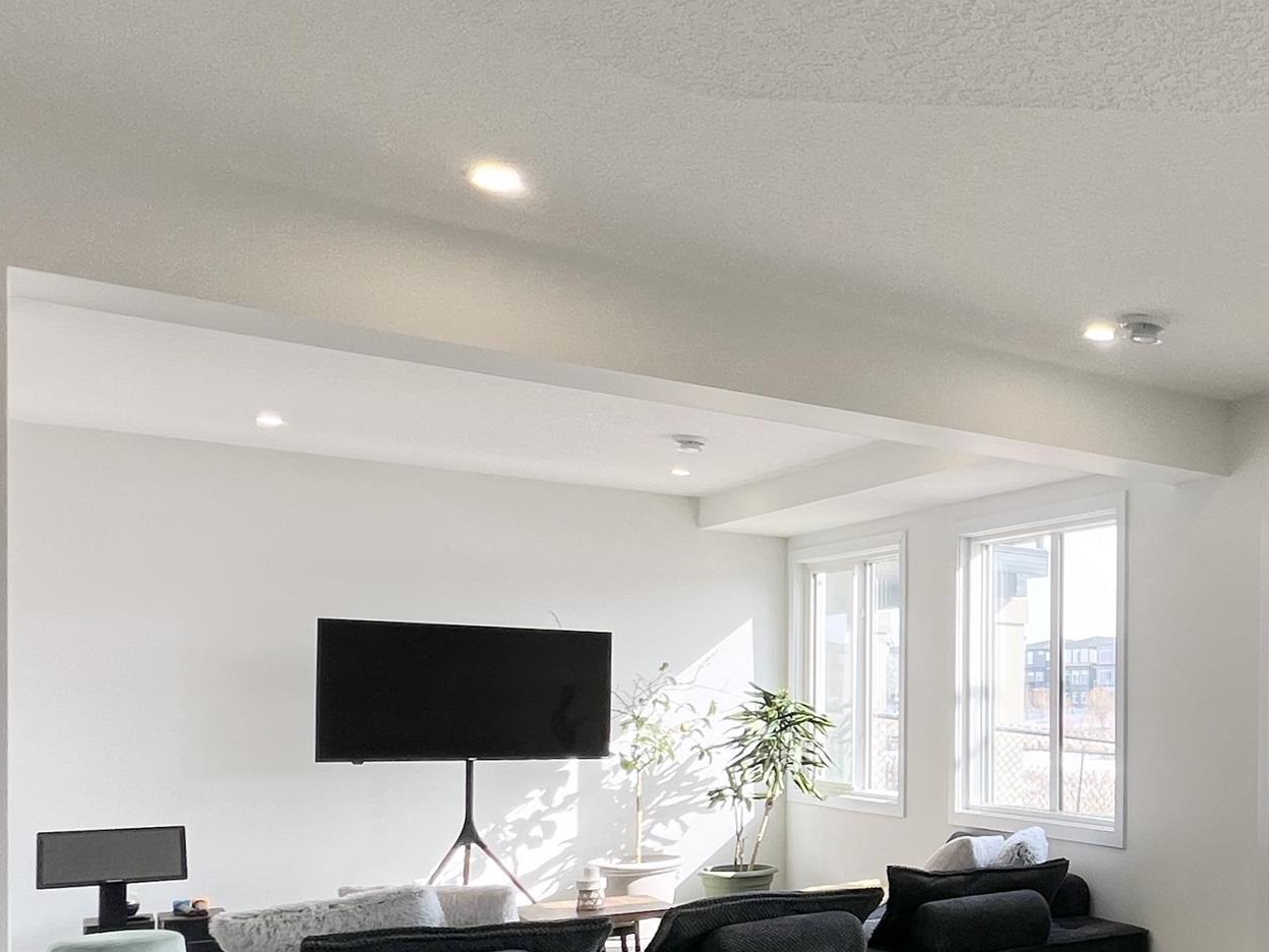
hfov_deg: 41.9
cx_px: 1462
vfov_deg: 42.5
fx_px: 1173
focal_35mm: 32
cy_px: 741
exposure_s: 1/147
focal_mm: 1.57
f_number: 1.8
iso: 32
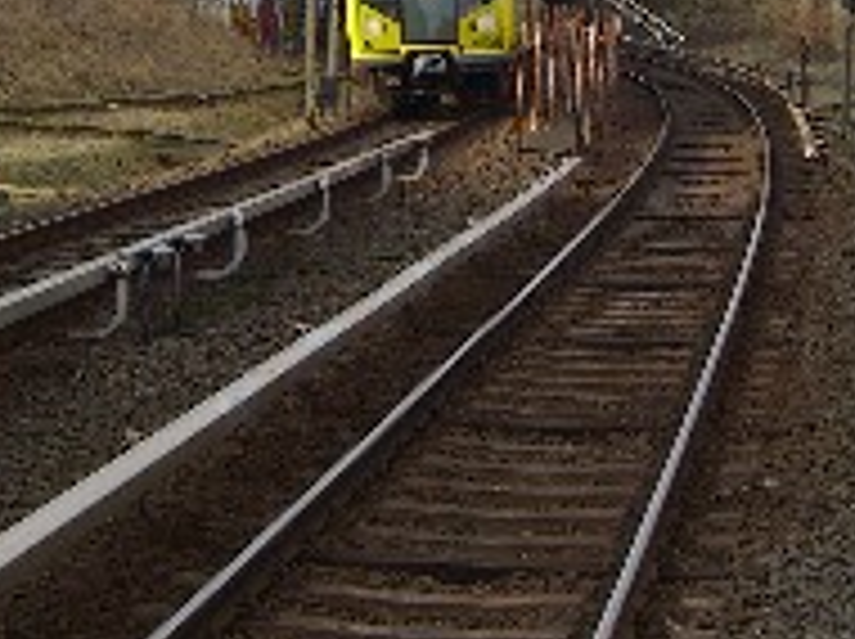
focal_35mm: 123
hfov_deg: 16.0
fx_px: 3034
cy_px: 72
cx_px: 382
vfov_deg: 11.9
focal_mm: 7.9
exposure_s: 1/200
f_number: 4
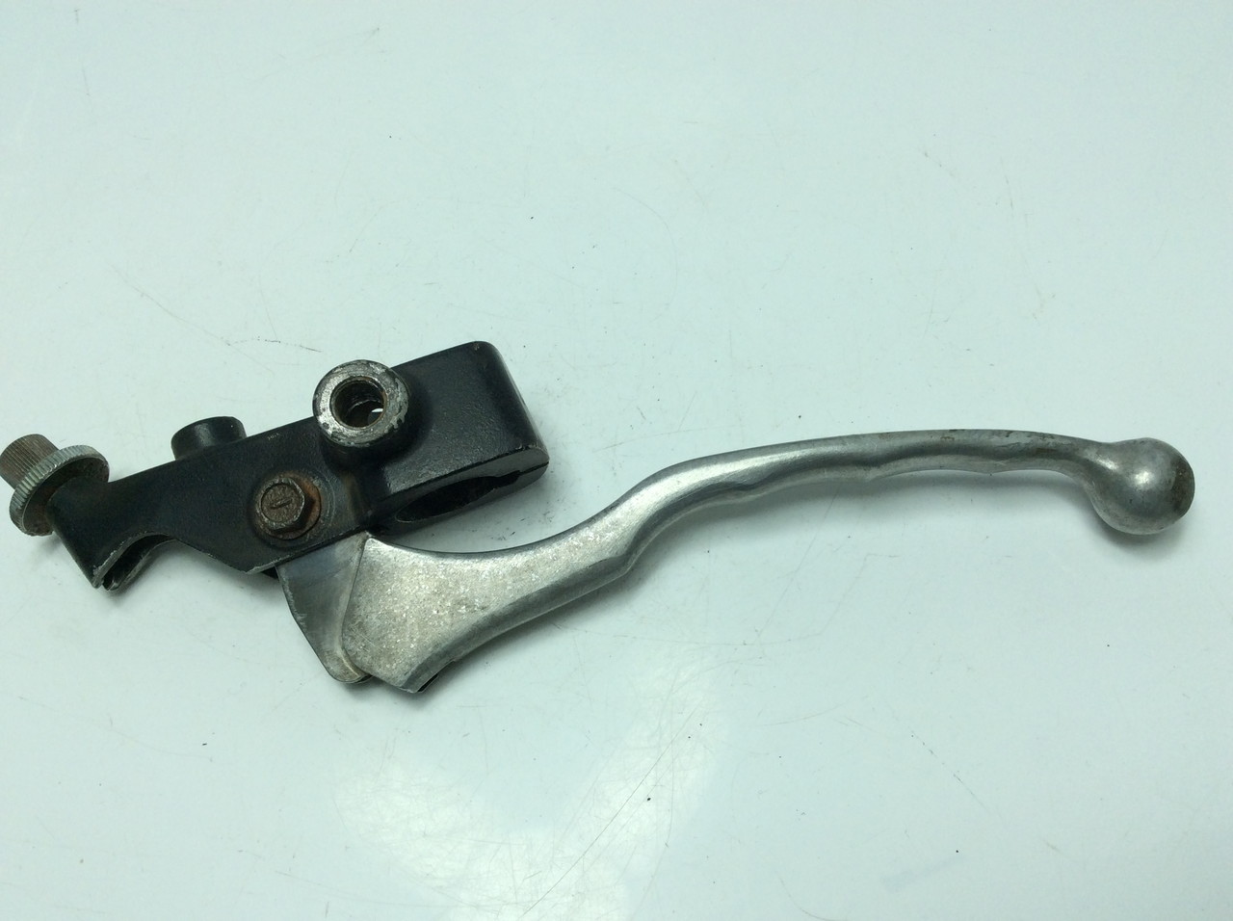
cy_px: 460
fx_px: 1138
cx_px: 616
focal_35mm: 32
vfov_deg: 44.1
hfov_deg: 56.9
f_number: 2.4
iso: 32
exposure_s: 1/596
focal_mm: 3.3
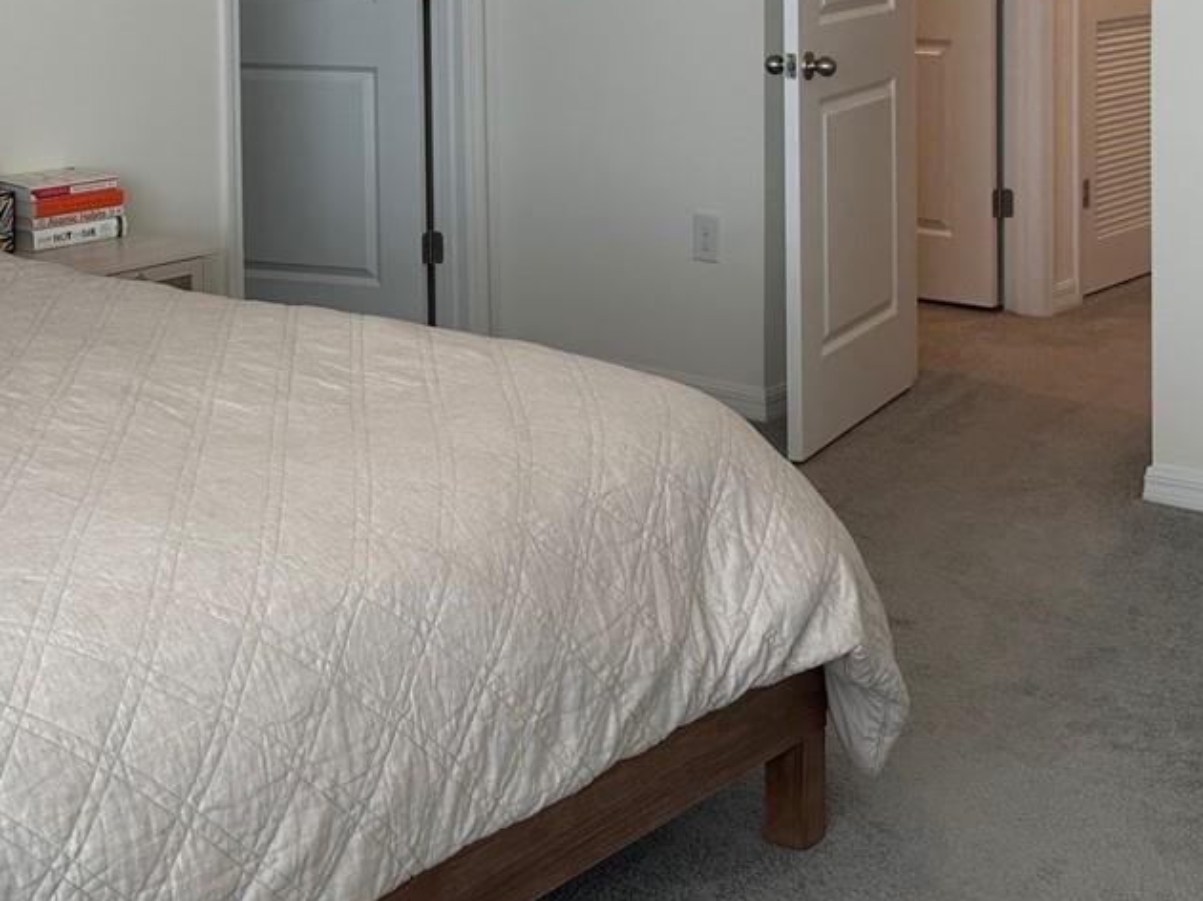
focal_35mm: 61
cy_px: -11
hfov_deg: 31.7
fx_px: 2119
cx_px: 533
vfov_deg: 23.0
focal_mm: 6.86
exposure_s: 1/120
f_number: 1.78
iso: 80
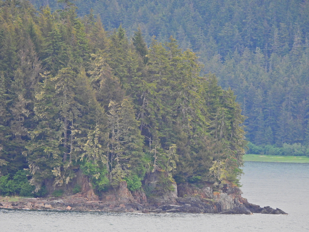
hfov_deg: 2.3
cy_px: 116
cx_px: 154
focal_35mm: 850
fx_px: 7588
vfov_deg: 1.7
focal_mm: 152
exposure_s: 1/500
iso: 320
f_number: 5.6
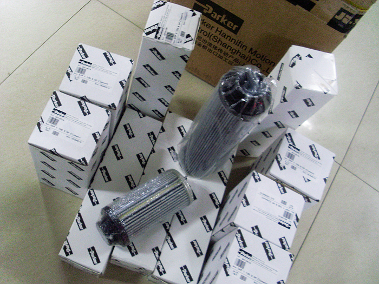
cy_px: 142
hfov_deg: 49.0
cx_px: 190
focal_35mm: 38
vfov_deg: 37.7
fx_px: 416
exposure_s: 1/6
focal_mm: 6.3
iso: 200
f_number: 3
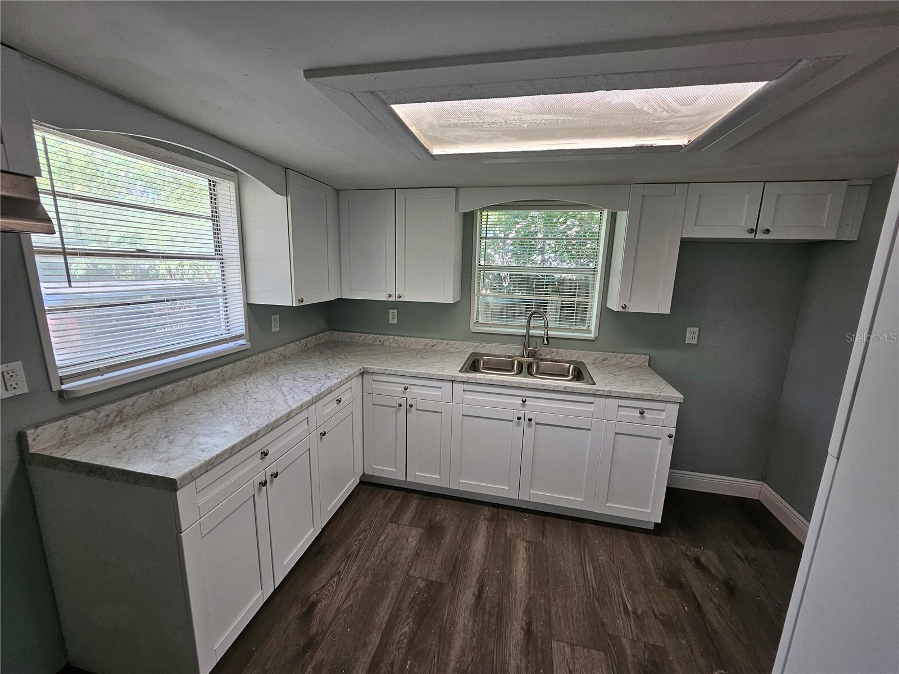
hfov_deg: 106.2
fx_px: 338
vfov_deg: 89.9
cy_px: 337
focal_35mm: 13
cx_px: 450
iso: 50
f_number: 2.2
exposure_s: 1/60
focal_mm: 1.7
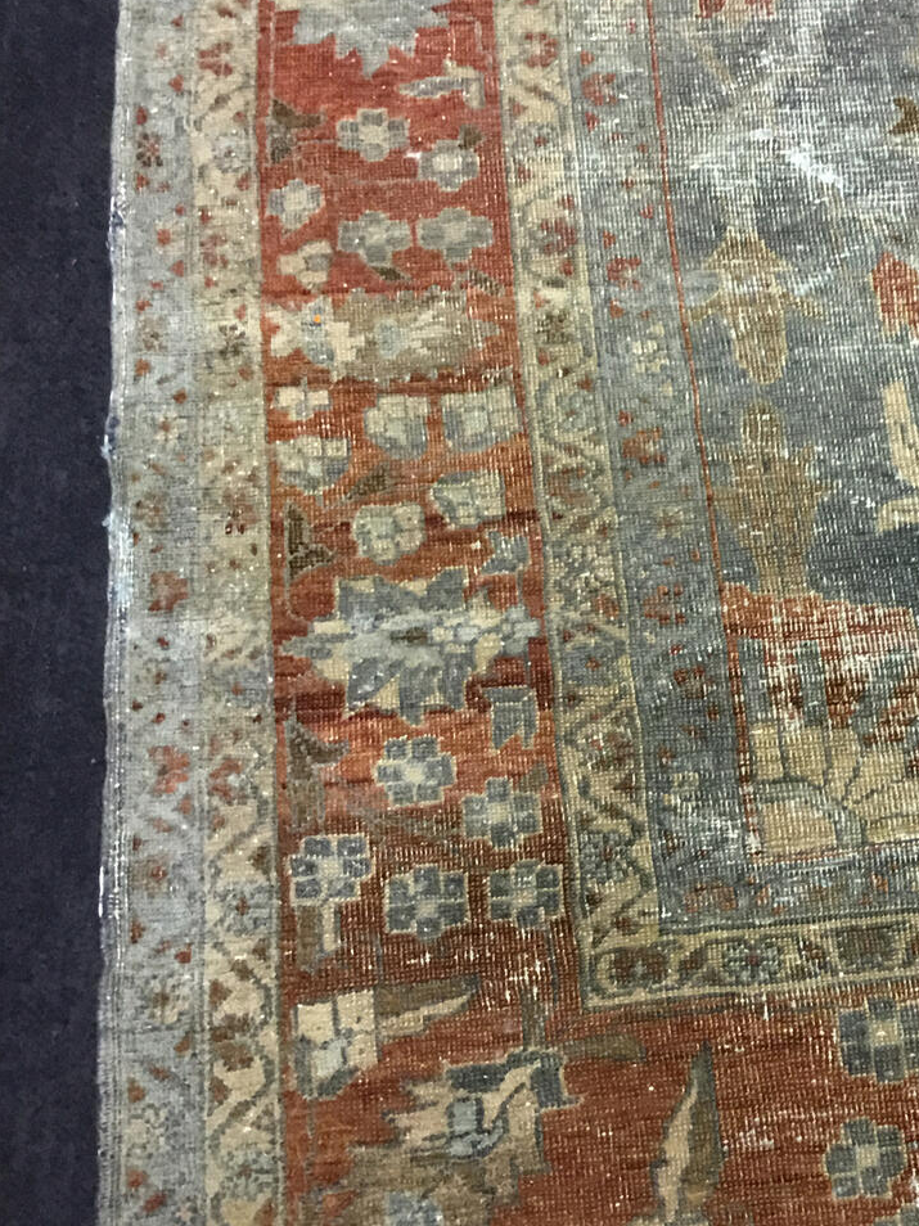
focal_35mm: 52
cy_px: 640
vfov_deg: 36.8
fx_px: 1842
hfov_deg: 27.3
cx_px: 770
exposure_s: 1/30
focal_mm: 3.3
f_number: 2.4
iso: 125
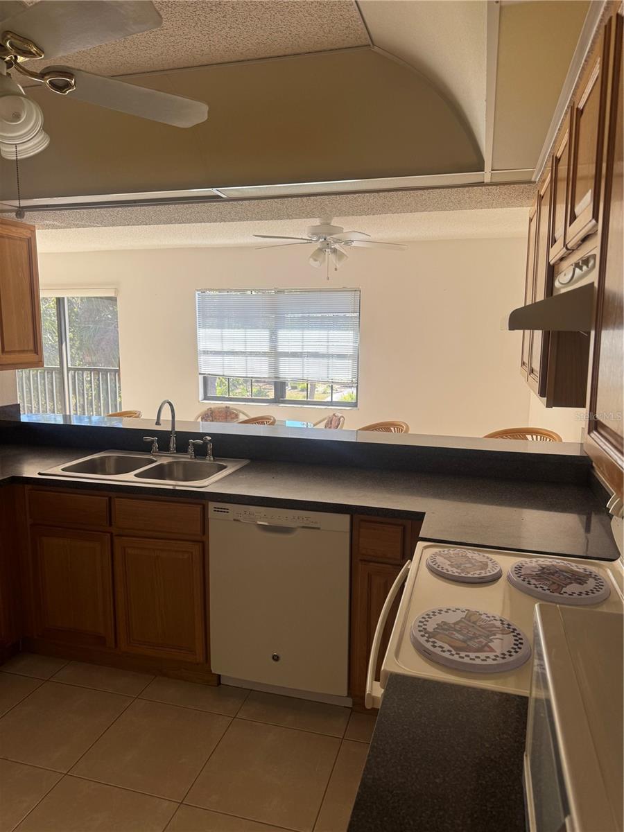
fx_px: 577
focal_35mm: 24
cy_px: 416
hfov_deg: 56.8
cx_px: 312
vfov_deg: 71.6
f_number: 1.78
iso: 50
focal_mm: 6.76
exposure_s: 1/131
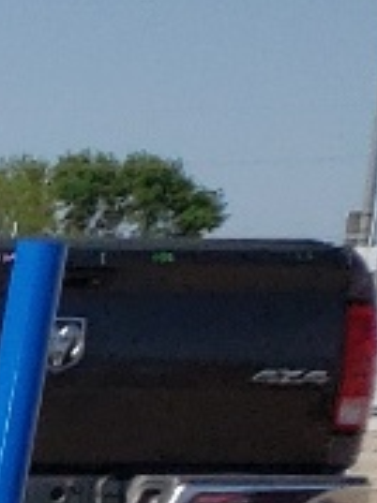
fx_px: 3373
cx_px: -1663
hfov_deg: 4.9
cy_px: 1166
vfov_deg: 8.0
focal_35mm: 232
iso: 50
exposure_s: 1/10000
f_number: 1.5
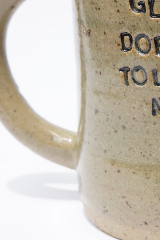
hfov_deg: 12.3
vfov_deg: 18.6
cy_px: 133
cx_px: 168
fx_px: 735
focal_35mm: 110
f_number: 7.1
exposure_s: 1/200
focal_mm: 24
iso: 100
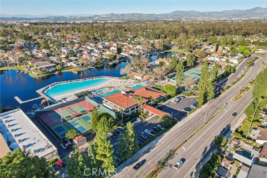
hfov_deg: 78.6
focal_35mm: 22
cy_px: 89
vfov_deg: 57.2
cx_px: 134
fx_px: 163
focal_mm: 8.4
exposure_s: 1/1500
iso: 140
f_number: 2.8
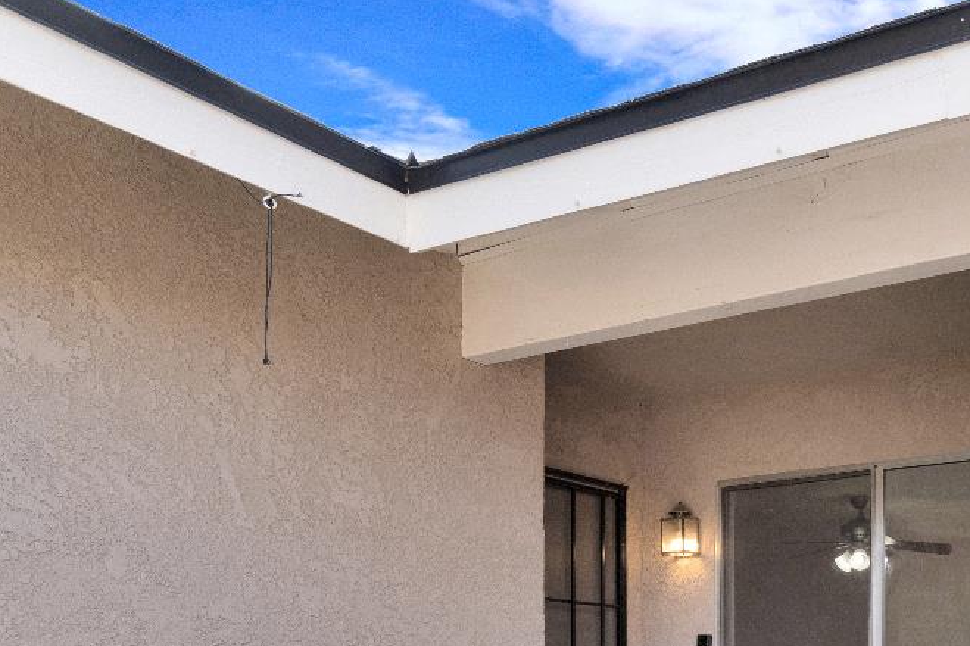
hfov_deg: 44.8
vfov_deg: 29.5
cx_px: 793
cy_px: 706
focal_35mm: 41
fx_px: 1104
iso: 400
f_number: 8
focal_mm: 12
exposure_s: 1/200
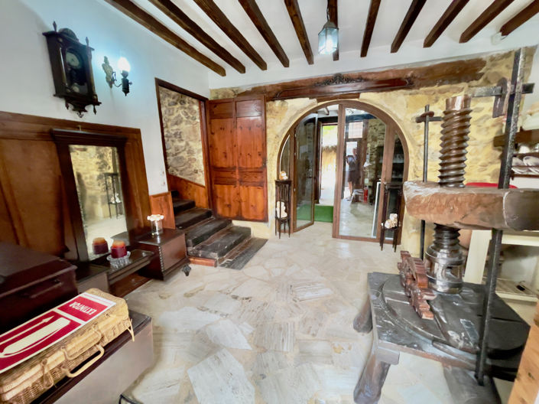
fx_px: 202
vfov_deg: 89.9
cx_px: 270
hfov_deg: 106.2
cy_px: 202
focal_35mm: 13
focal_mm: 1.54
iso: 640
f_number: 2.4
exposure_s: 1/50
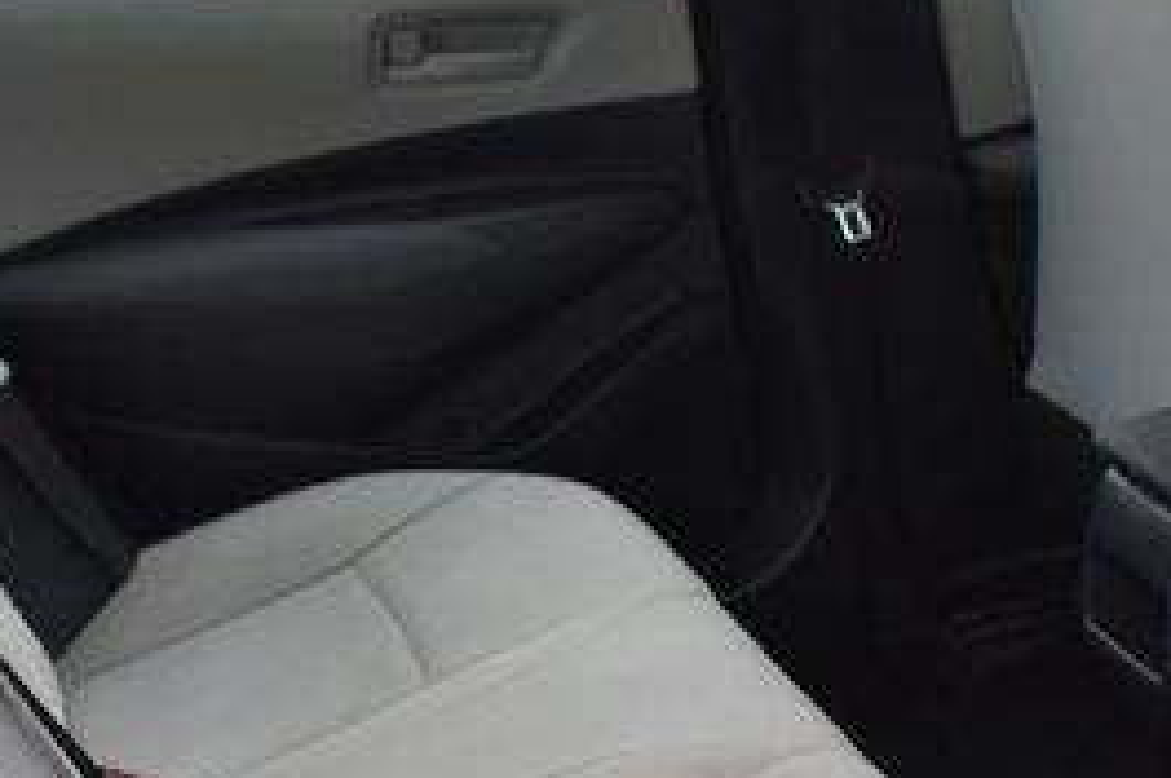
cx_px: 760
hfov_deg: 23.3
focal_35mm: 87
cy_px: 813
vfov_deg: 15.3
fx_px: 2826
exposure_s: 1/160
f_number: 6.3
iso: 400
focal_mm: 24
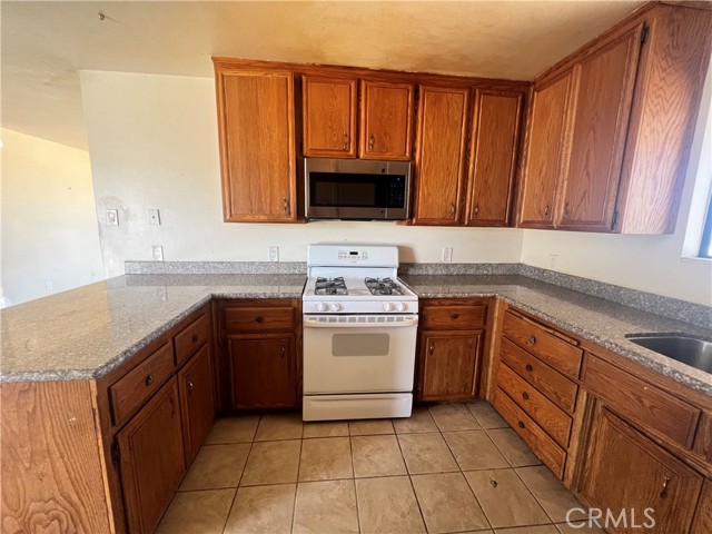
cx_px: 356
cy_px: 267
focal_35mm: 13
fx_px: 267
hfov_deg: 106.2
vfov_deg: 89.9
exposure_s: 1/81
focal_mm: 1.57
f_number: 1.8
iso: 250
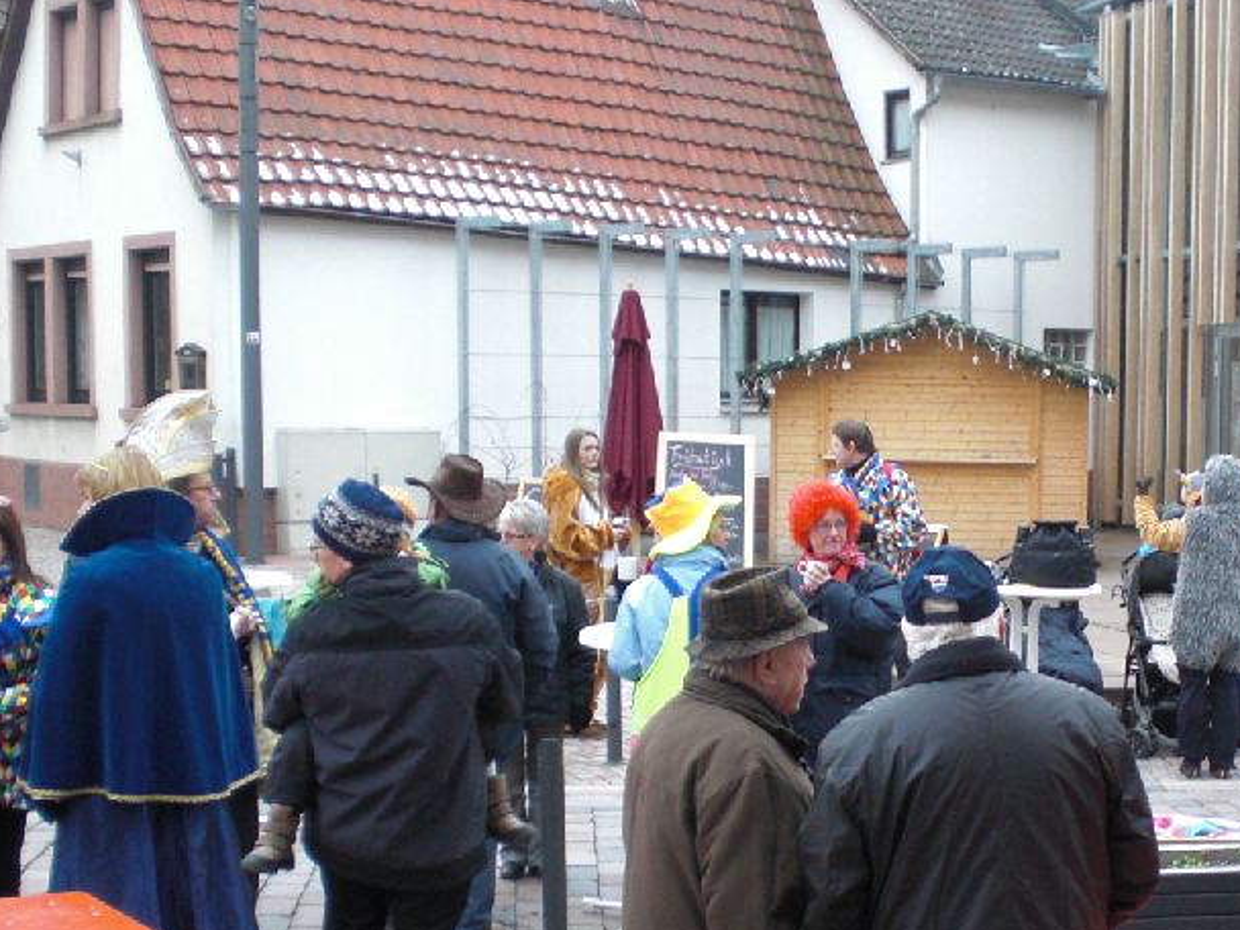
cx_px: 1005
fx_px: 2293
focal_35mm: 64
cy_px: 681
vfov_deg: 22.7
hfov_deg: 29.5
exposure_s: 1/80
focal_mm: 6.3
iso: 200
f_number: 3.1
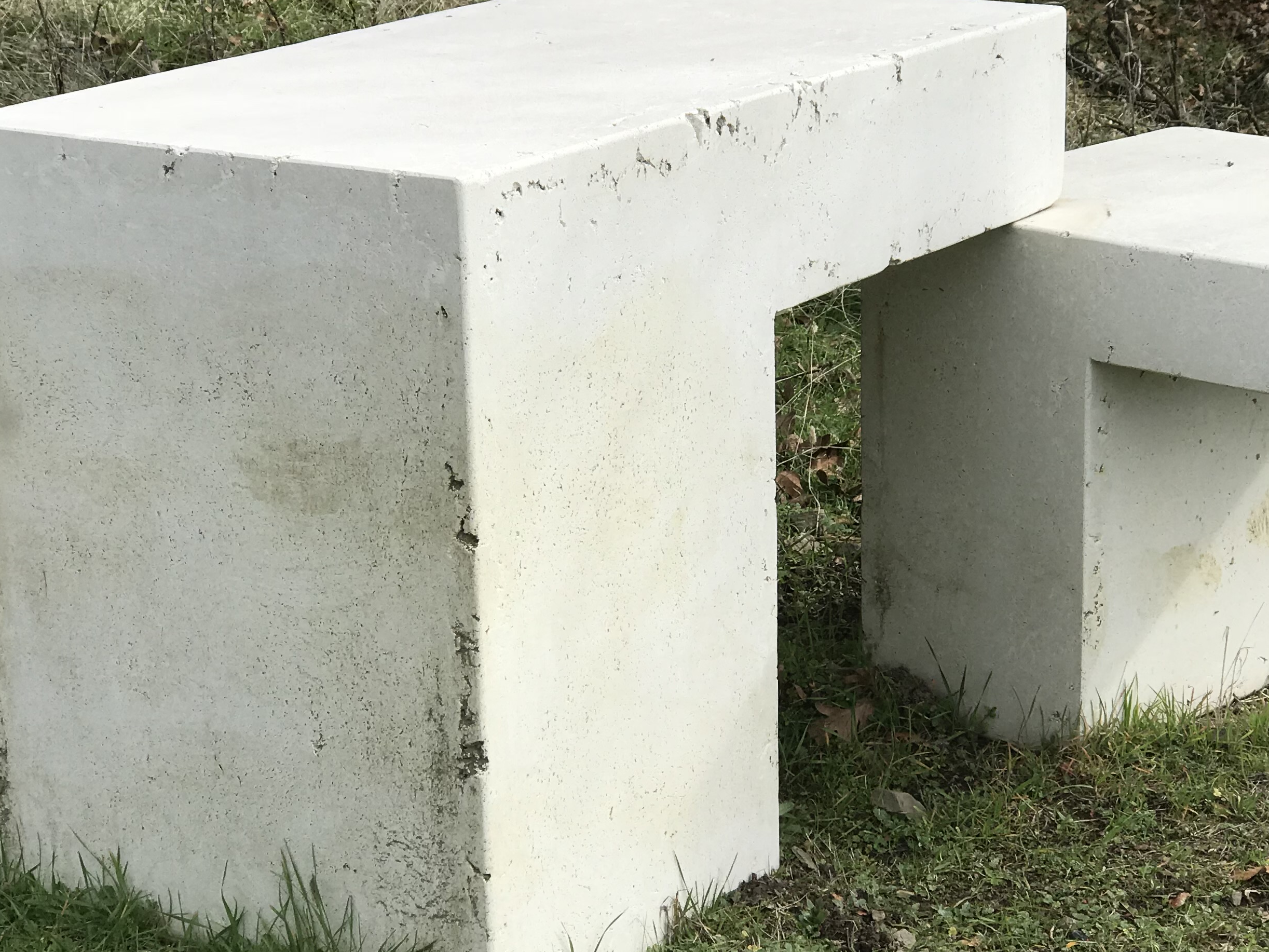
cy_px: 514
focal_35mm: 94
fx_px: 3446
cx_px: 708
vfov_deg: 15.7
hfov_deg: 20.9
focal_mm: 6.6
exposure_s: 1/709
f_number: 2.8
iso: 20
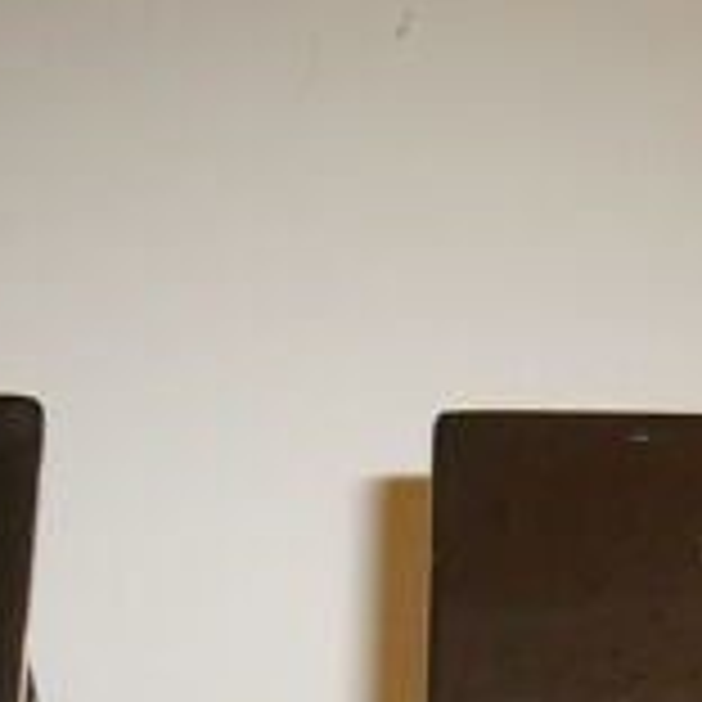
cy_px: 806
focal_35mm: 95
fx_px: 2180
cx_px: 288
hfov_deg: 18.3
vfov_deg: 17.6
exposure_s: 1/60
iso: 80
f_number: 2.8
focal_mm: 5.8
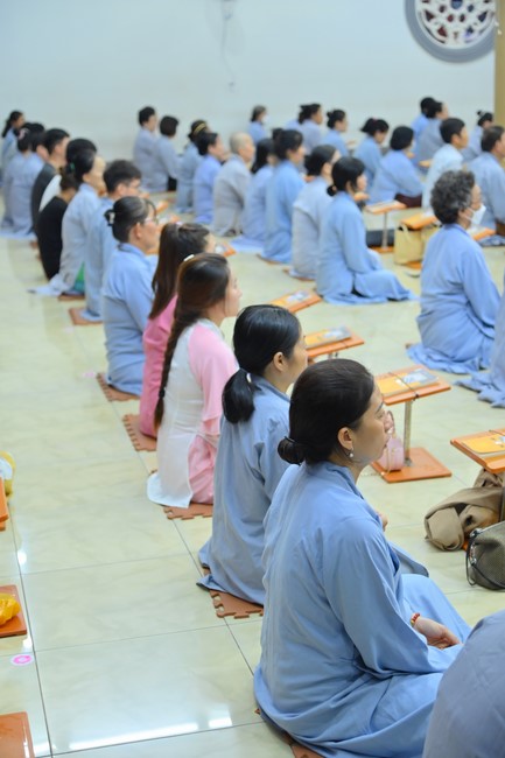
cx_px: 252
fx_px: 1221
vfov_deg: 34.5
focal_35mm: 58
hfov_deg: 23.4
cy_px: 379
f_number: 4
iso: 1600
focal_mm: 58
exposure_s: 1/60
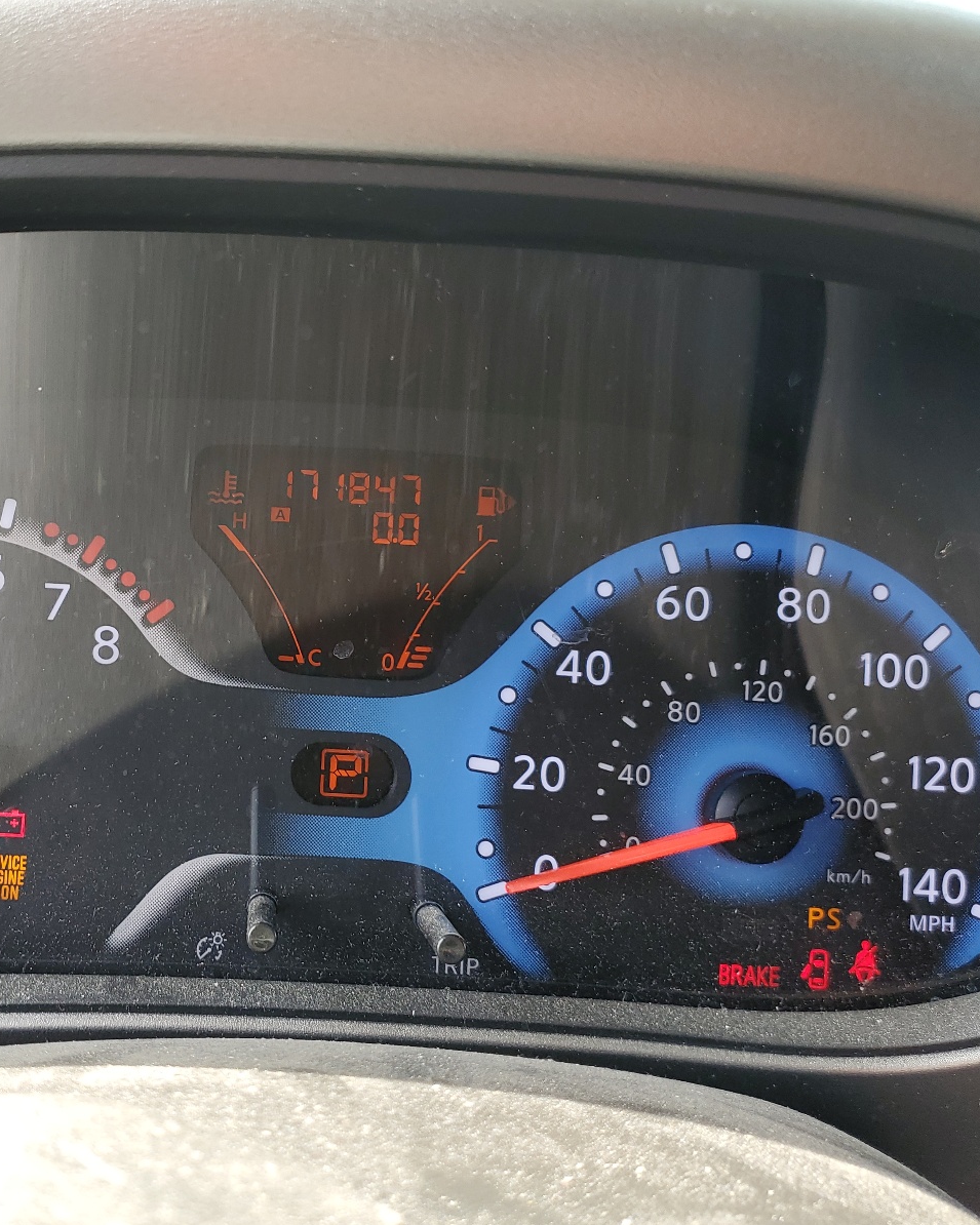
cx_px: 265
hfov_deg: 42.2
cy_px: 614
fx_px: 1233
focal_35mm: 34
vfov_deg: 52.8
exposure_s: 1/122
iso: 50
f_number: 1.5
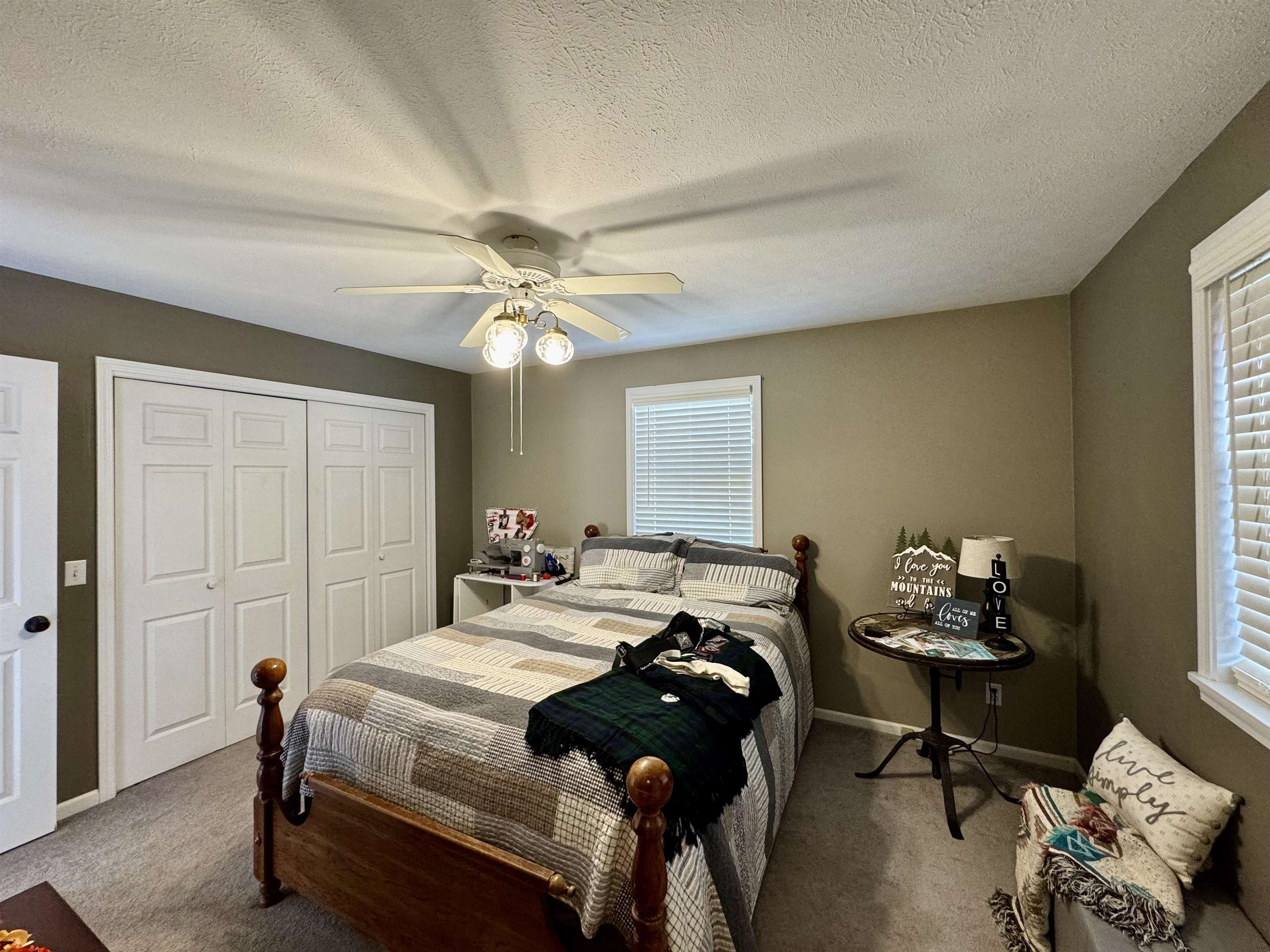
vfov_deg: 85.7
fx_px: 514
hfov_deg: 102.1
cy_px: 476
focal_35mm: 14
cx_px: 635
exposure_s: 1/60
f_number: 2.2
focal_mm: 2.22
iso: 160
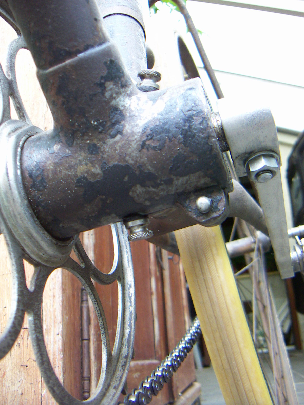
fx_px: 422
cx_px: 152
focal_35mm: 36
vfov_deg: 51.4
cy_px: 202
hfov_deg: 39.7
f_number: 2.8
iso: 125
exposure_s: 1/50
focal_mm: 4.7
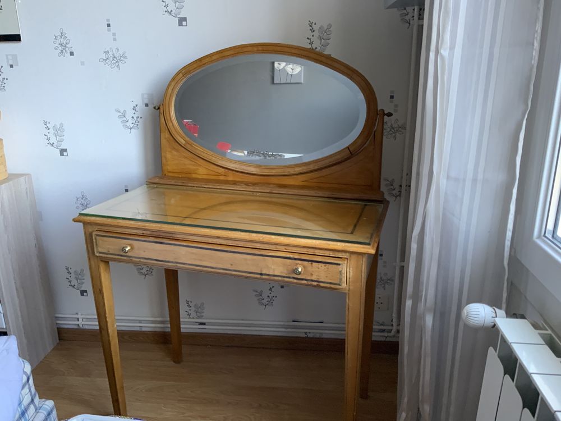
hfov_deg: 61.7
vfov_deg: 48.2
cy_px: 210
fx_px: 470
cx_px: 280
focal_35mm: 29
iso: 160
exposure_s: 1/60
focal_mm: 3
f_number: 1.8
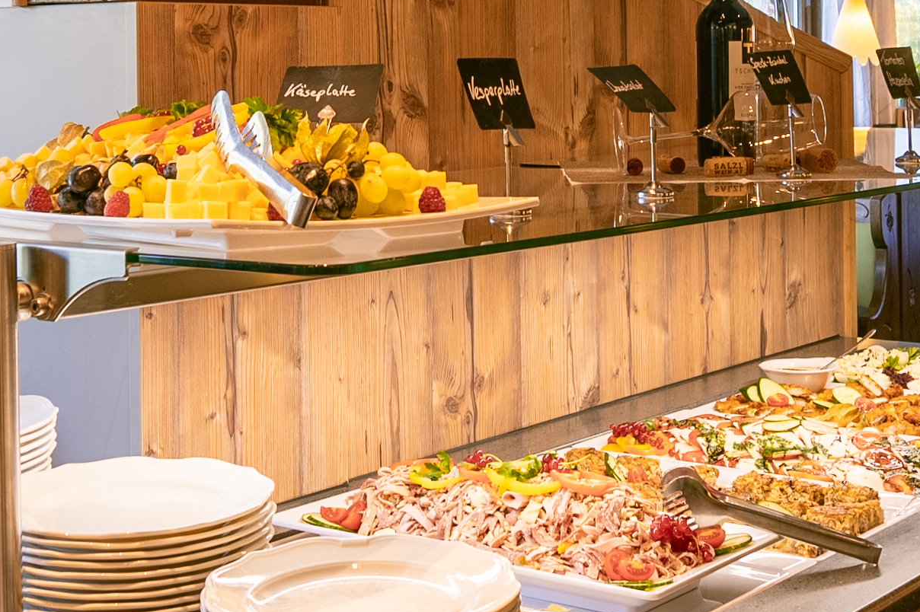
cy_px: 31
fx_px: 1788
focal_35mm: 70
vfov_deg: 19.0
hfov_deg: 28.8
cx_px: 409
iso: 100
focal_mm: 14
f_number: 5
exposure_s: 1/160
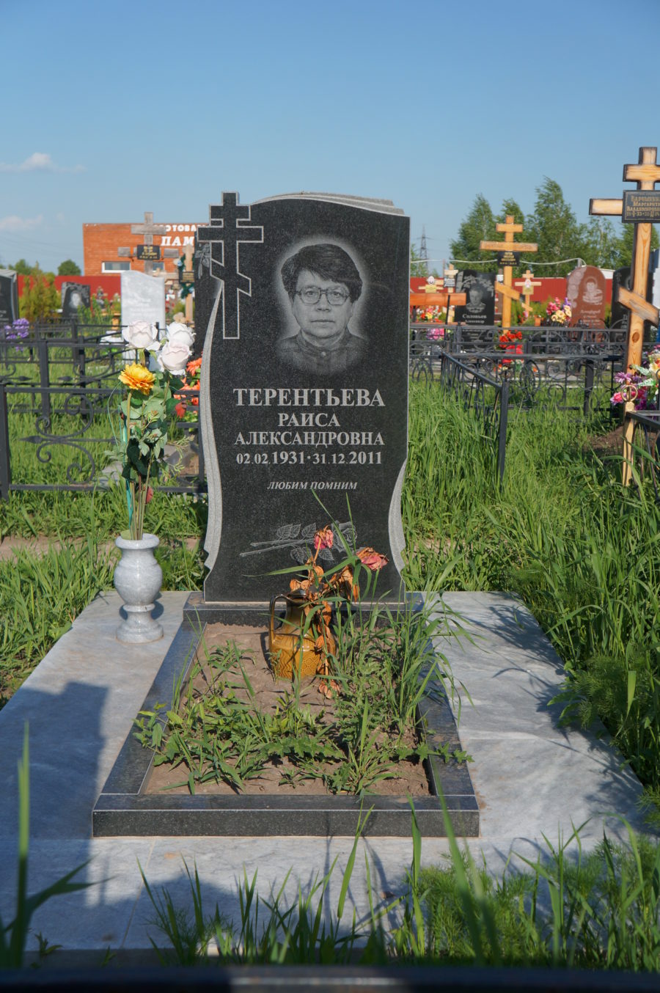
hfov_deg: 32.9
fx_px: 1116
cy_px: 496
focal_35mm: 40
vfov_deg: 48.0
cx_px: 330
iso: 200
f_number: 5
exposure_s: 1/1250
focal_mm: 27
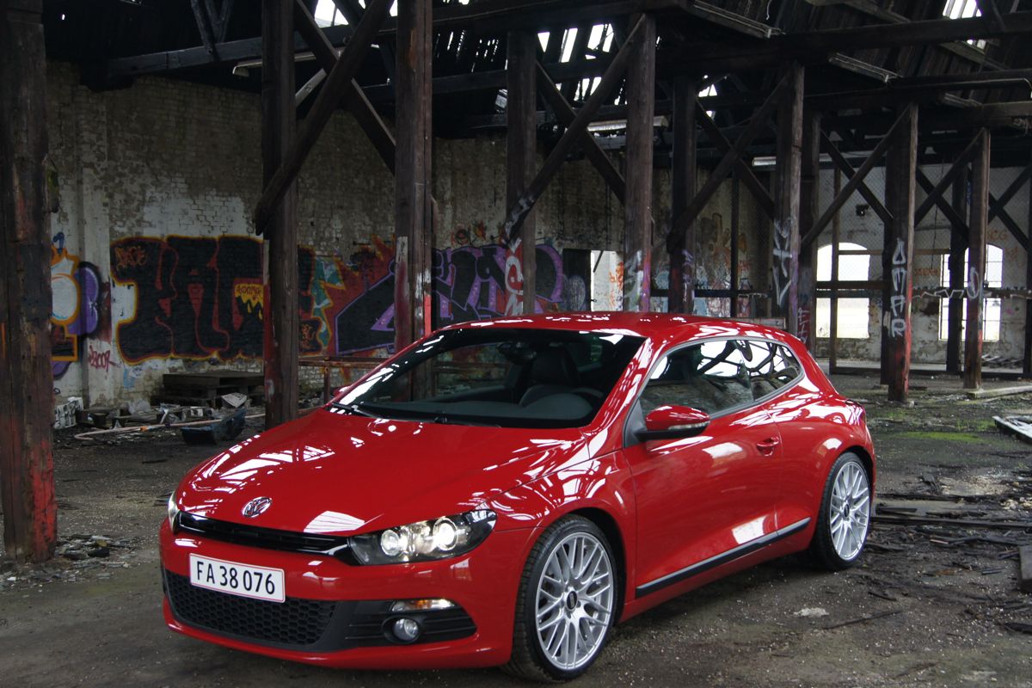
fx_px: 1290
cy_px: 344
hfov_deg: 43.6
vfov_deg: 29.9
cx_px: 516
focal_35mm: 45
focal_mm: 30
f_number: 4.5
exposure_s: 1/50
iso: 640
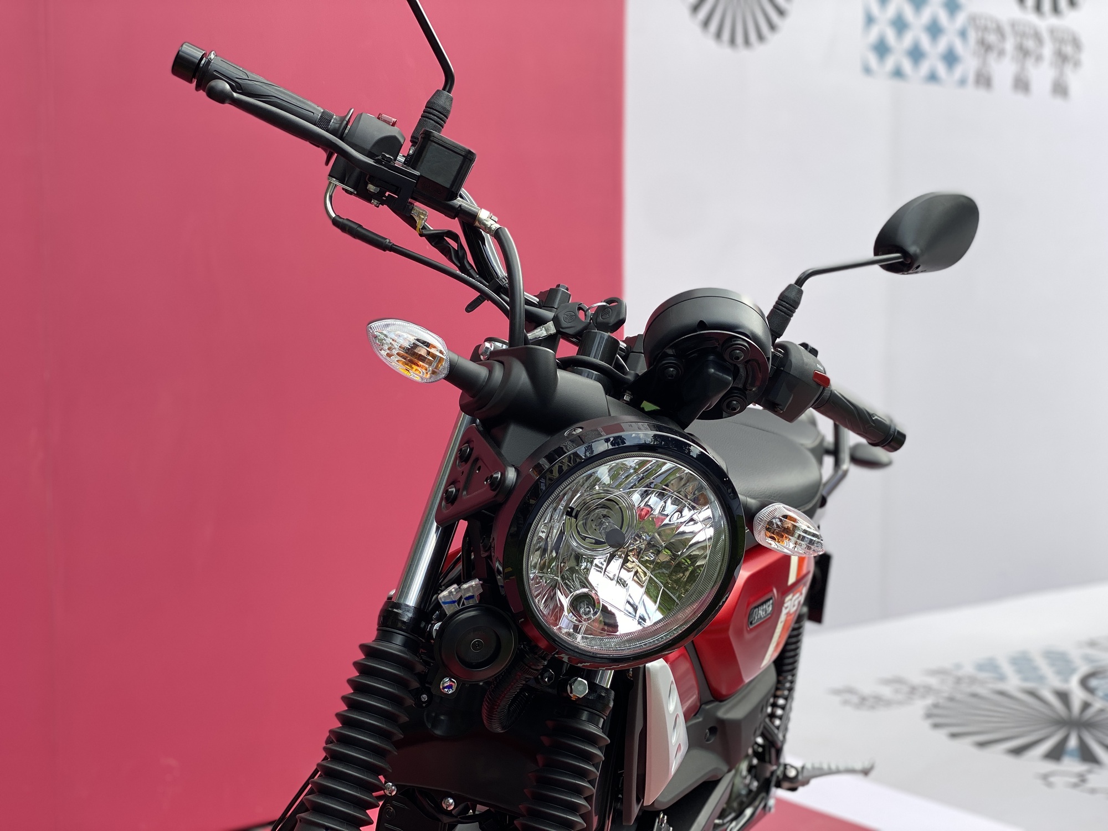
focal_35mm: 52
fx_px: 1664
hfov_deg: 36.8
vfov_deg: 28.0
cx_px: 554
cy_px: 416
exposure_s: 1/262
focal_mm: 6
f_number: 2
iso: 20
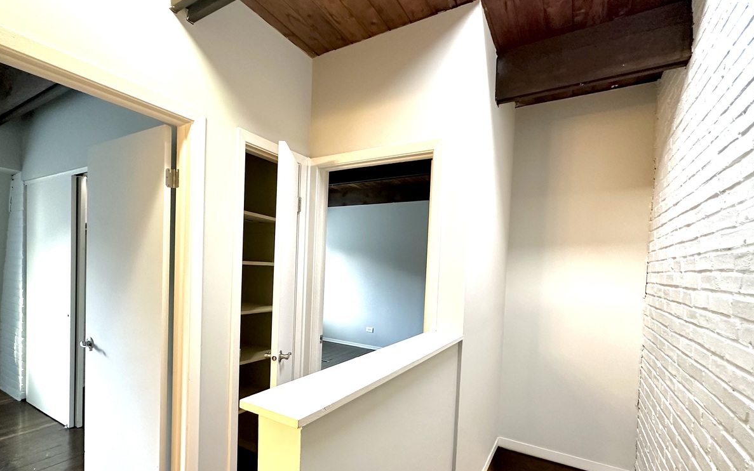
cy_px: 280
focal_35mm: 18
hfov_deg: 90.8
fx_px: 370
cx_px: 340
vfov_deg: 64.5
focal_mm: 2.22
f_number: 2.2
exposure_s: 1/60
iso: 250
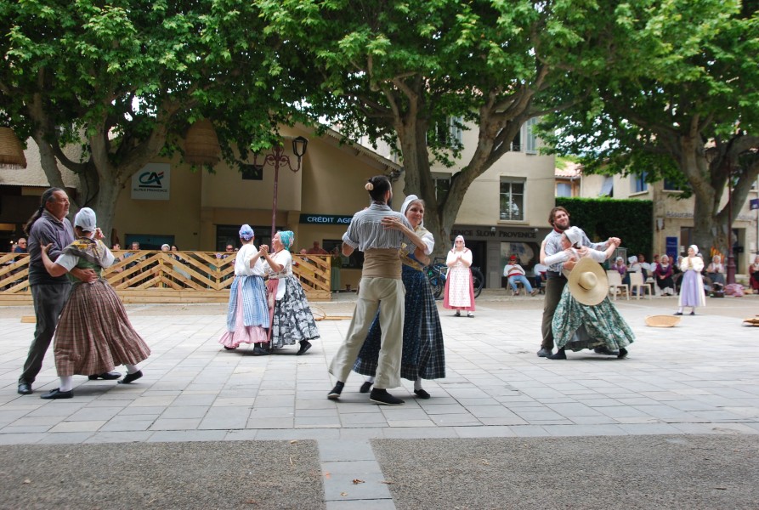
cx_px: 380
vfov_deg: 37.1
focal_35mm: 36
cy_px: 255
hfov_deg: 53.0
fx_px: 761
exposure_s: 1/200
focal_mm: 24
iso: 400
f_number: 8
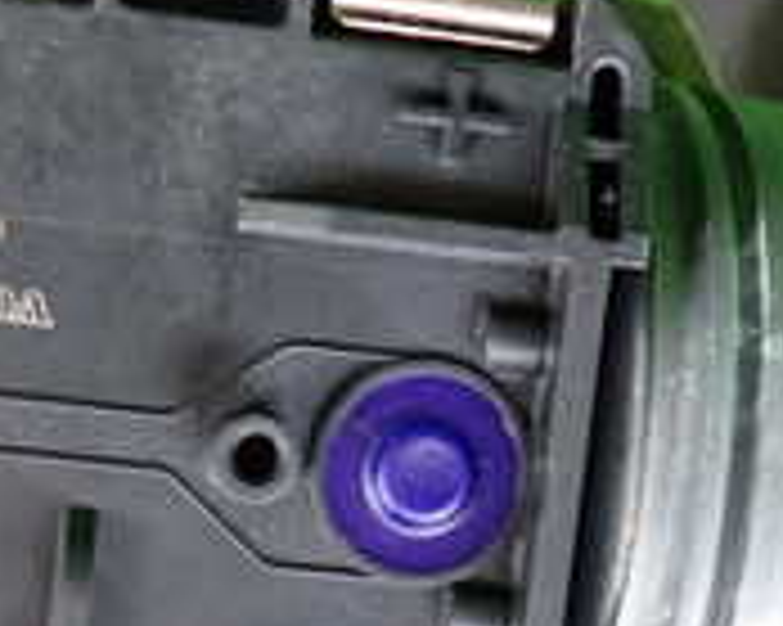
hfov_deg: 19.0
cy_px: 621
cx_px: 292
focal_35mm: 101
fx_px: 2339
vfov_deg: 15.0
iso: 200
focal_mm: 5.4
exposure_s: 1/40
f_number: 2.3
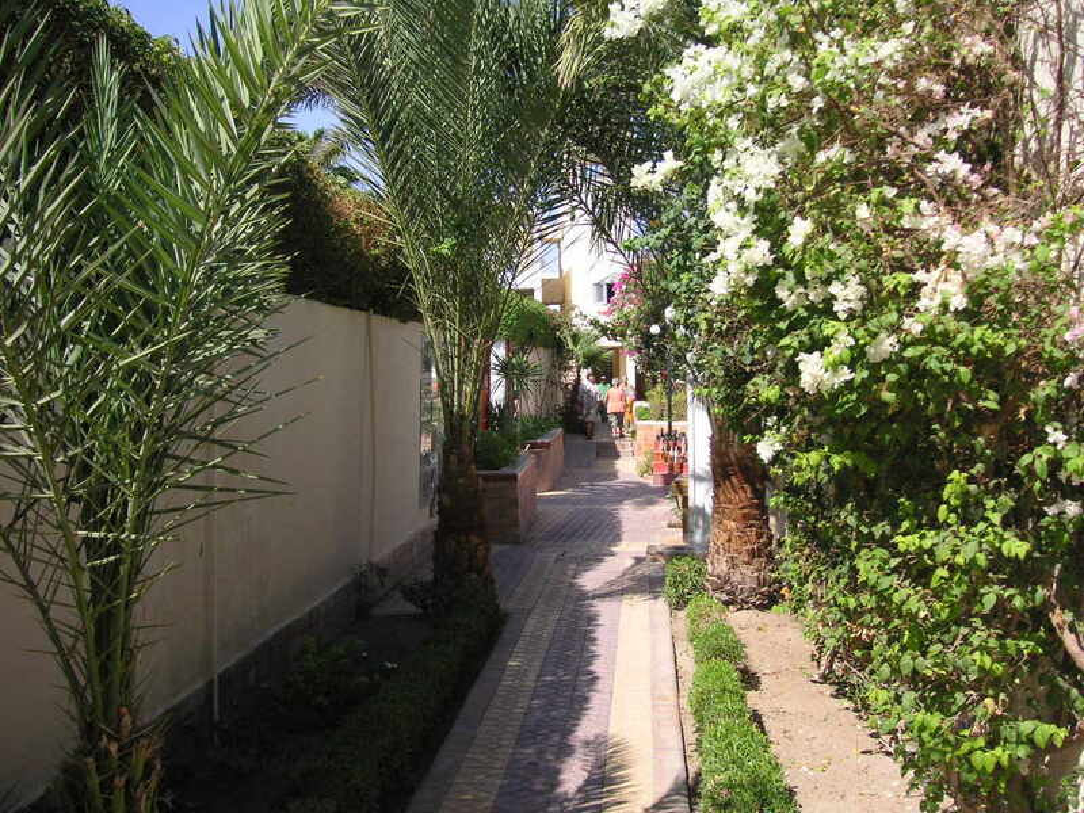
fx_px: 1159
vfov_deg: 38.7
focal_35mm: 37
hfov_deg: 50.1
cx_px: 542
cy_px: 406
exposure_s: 1/1000
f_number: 2.8
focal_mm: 6.1
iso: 50
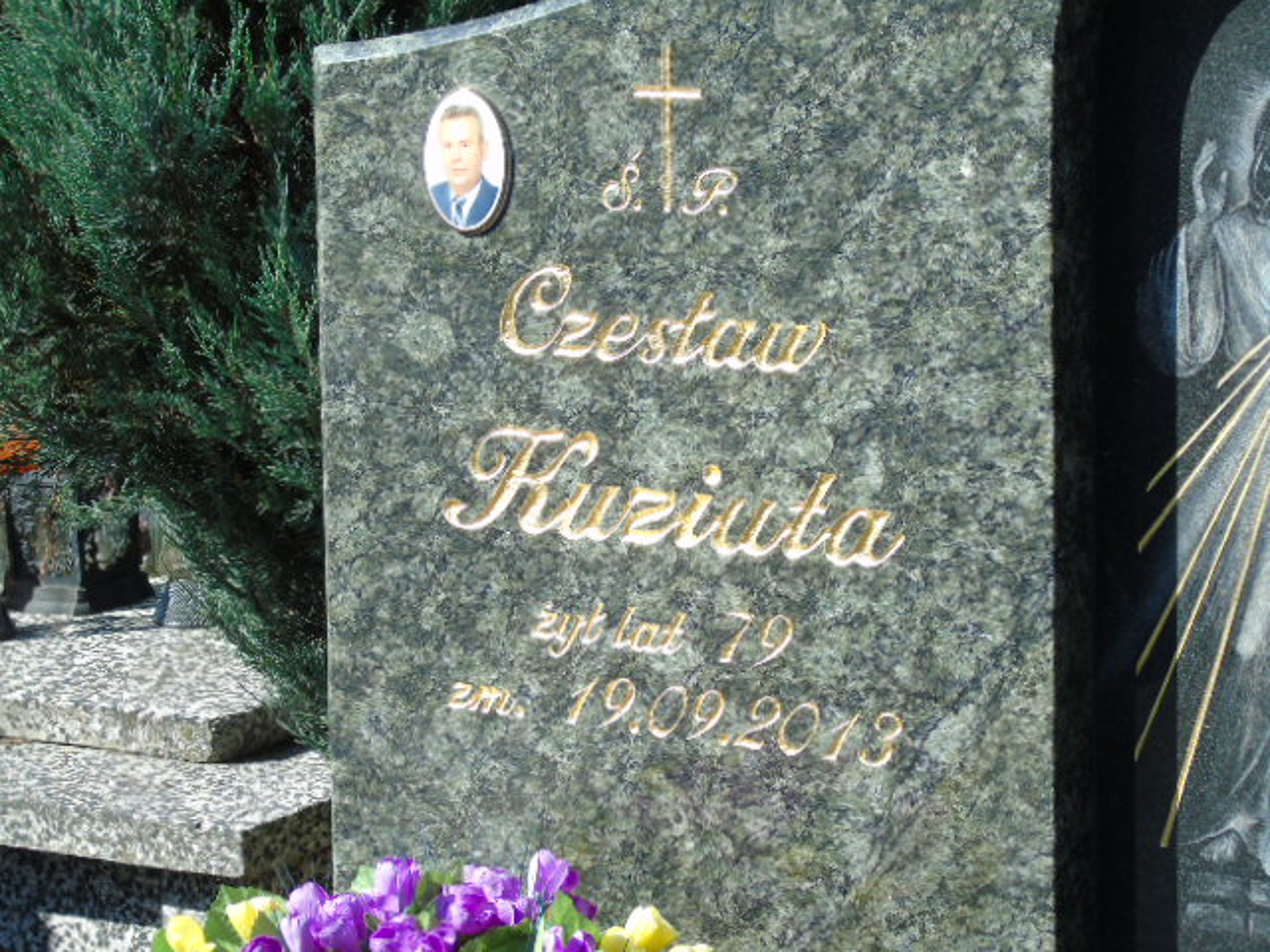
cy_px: 476
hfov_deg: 15.9
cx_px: 635
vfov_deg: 12.0
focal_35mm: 124
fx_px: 4549
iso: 80
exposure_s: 1/250
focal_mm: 22
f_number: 4.6
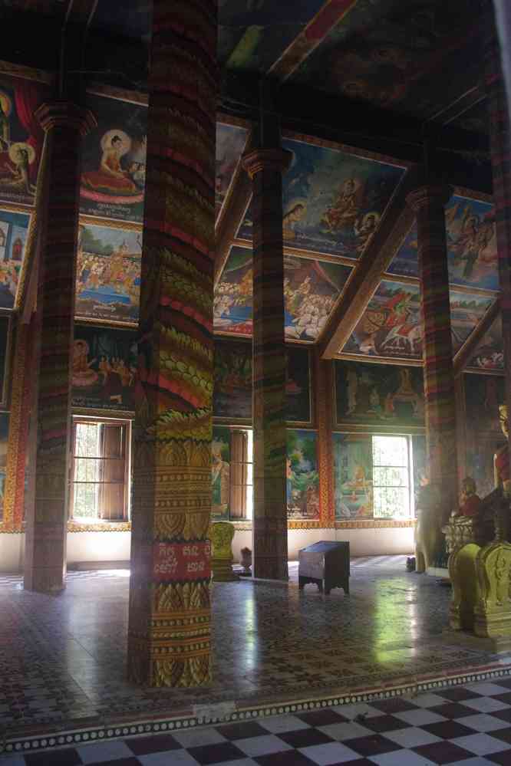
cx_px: 256
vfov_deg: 59.5
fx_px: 671
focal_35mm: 32
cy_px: 383
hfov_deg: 41.7
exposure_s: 1/50
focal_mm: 21
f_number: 5.6
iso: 3200
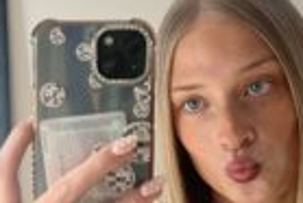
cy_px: 122
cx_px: 88
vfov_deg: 14.1
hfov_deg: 20.9
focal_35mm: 97
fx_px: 817
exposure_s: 1/60
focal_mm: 5.1
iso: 160
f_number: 1.6
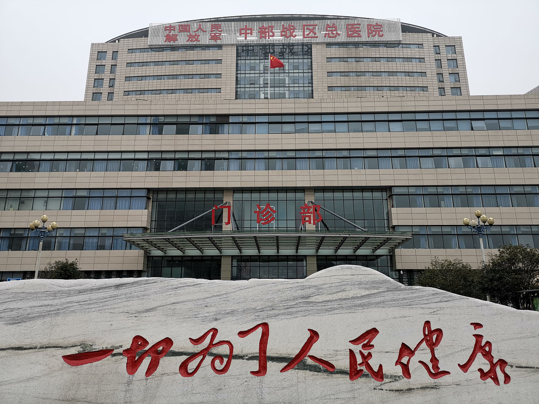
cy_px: 202
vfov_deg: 51.4
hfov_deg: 65.3
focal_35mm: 27
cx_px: 270
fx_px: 420
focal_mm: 3.95
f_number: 1.8
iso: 50
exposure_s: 1/1276
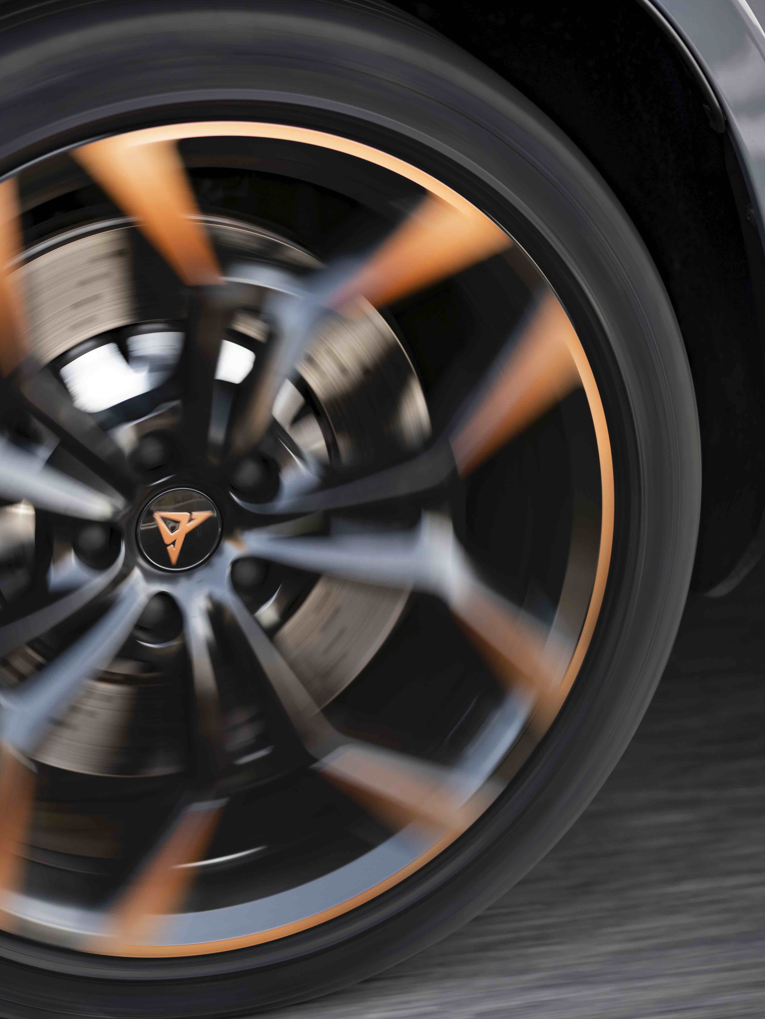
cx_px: 89
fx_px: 4478
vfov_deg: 13.0
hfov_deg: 9.7
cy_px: 510
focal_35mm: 152
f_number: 2.2
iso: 320
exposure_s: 1/400
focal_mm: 105
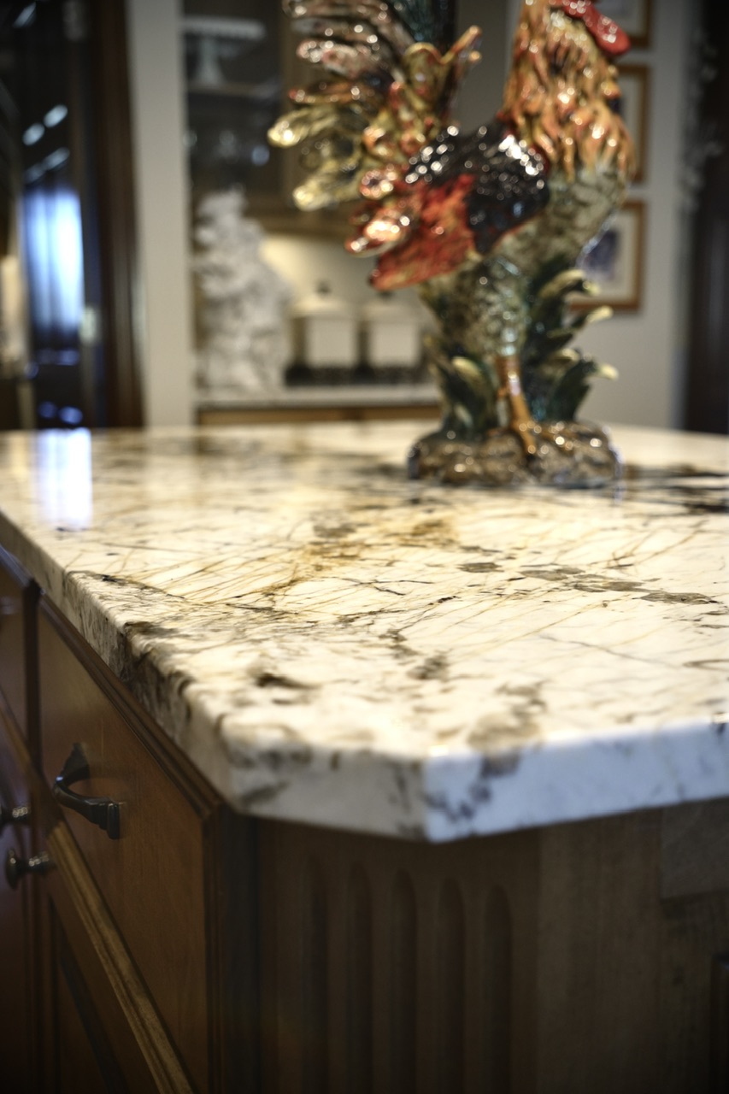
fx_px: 1276
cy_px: 547
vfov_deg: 46.4
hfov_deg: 31.9
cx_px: 364
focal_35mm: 42
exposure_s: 1/125
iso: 500
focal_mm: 28
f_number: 2.8
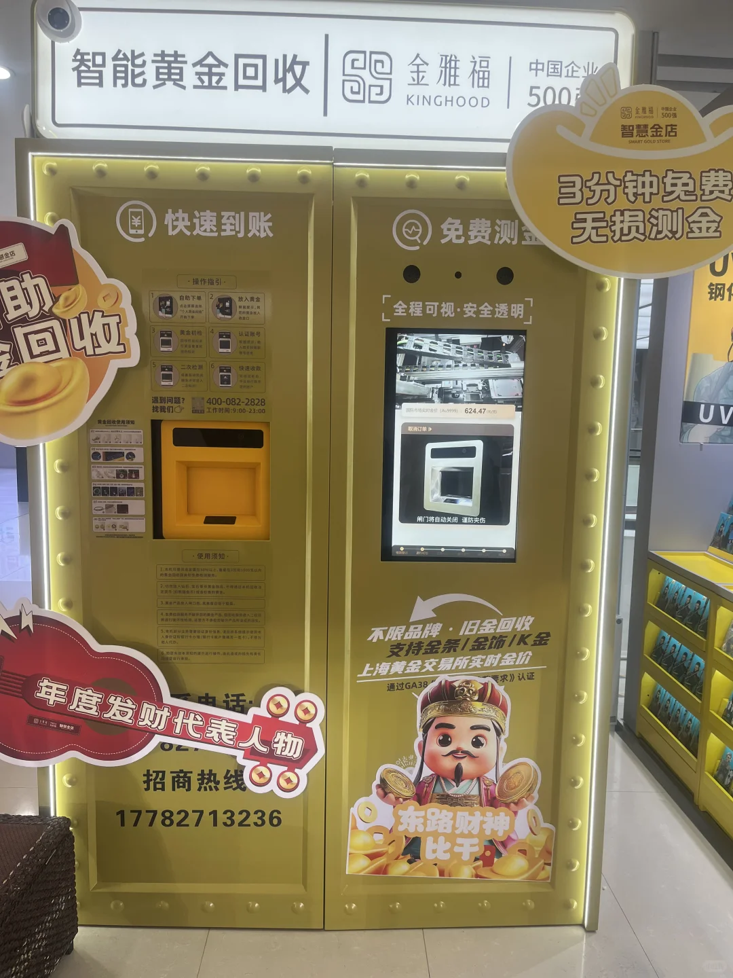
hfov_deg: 53.1
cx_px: 366
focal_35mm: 26
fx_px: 734
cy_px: 489
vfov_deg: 67.3
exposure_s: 1/146
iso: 64
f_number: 1.6
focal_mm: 5.1
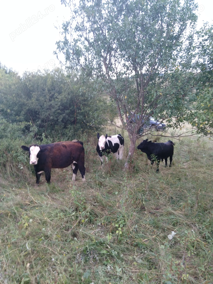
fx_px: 213
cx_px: 106
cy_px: 142
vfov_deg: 67.3
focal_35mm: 26
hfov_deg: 53.0
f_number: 2.2
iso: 100
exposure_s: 1/40
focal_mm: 3.46
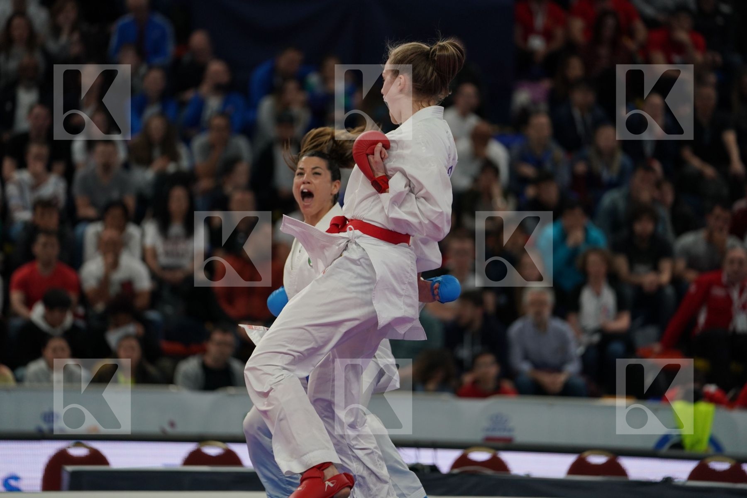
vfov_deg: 6.9
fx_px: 4150
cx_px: 374
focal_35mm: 200
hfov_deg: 10.3
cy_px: 249
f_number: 2.8
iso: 1250
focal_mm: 200
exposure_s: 1/1000
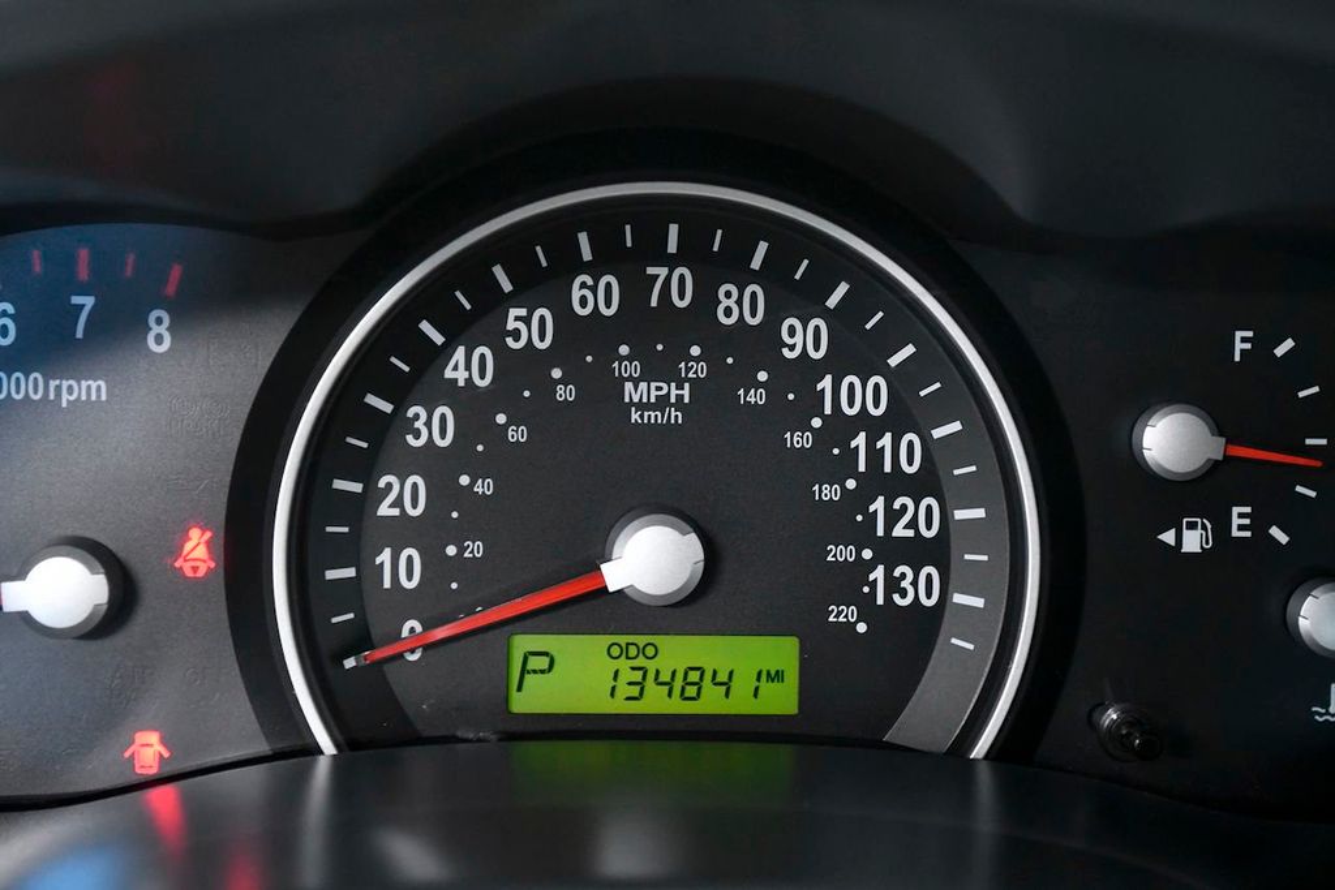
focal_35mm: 78
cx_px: 668
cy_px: 445
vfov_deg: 17.5
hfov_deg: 26.0
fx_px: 2893
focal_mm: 52
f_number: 5
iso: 2500
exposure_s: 1/125
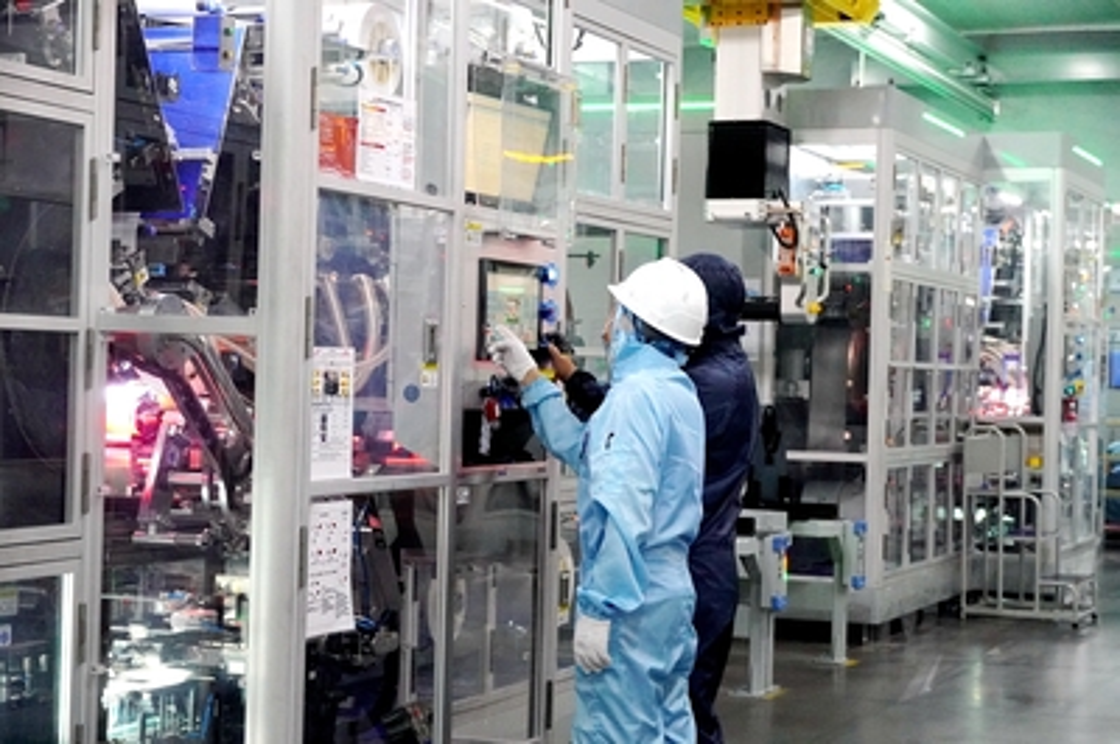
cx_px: 560
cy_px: 372
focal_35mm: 72
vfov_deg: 18.9
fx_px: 2238
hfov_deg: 28.1
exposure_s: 1/125
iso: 6400
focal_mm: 48
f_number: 5
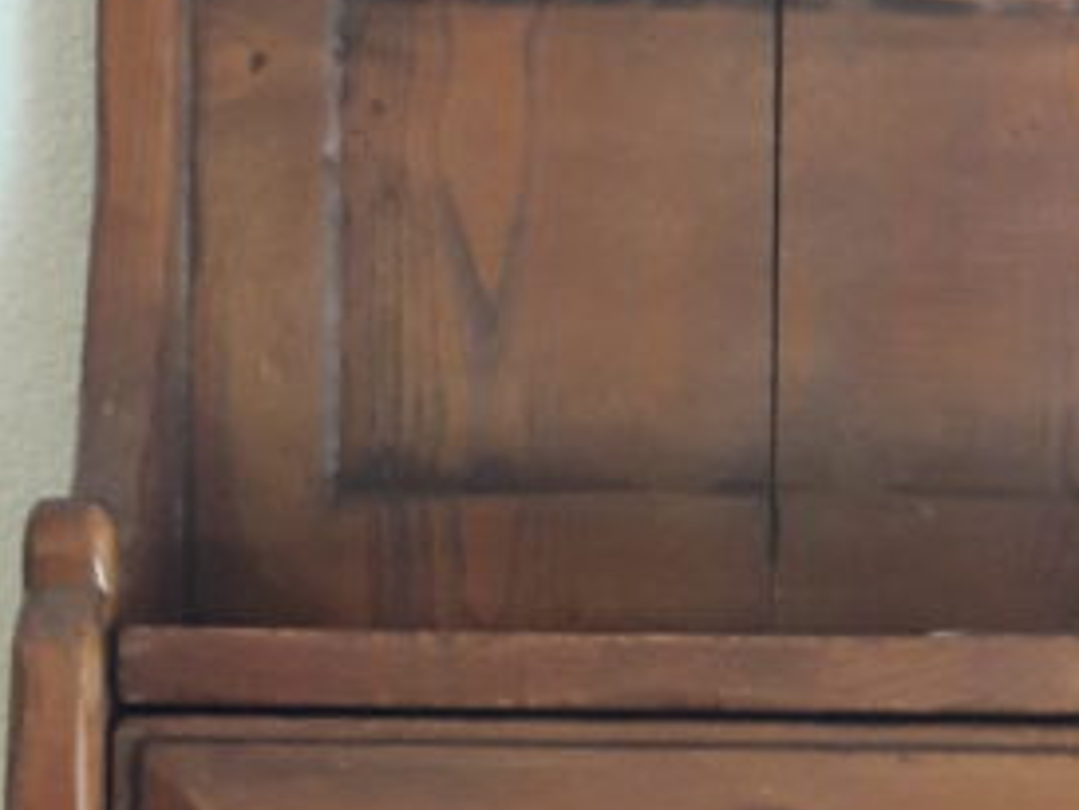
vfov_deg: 34.7
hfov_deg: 44.5
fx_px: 1279
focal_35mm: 41
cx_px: 783
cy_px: 565
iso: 160
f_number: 1.9
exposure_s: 1/25
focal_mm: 3.7
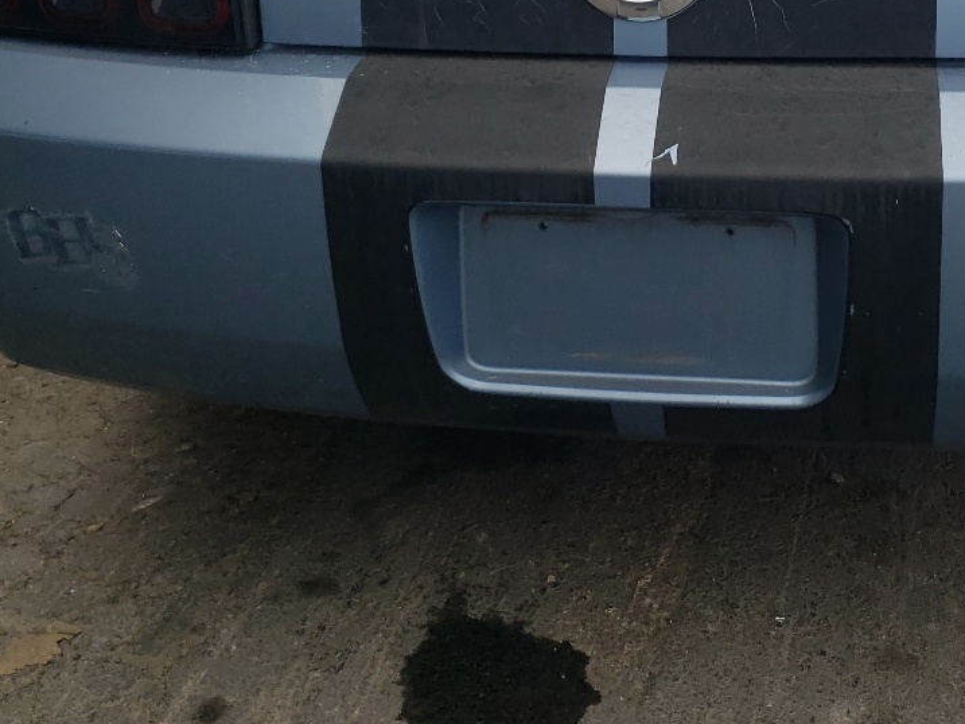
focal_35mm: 58
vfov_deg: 24.0
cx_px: 669
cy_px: -17
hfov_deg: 32.8
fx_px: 1617
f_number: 1.5
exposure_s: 1/3333
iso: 50
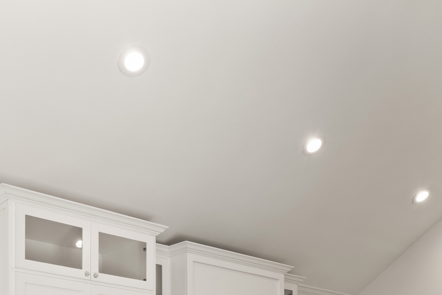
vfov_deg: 23.3
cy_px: 417
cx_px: 243
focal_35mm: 49
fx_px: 602
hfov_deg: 40.3
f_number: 8
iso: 250
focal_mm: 17
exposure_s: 1/2.5
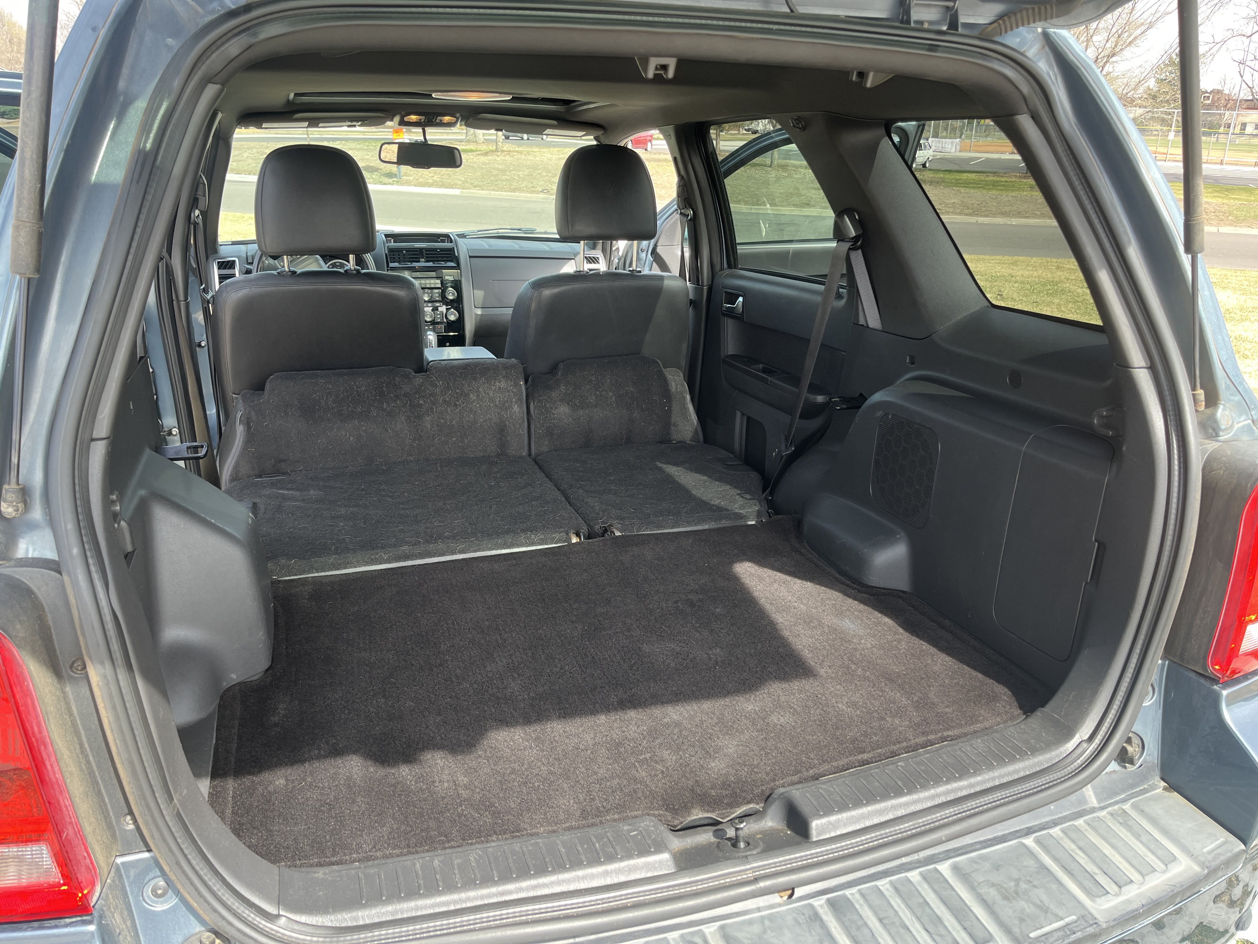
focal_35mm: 26
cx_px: 629
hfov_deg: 67.3
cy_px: 472
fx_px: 945
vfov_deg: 53.1
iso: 40
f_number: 1.6
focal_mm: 5.1
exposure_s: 1/206
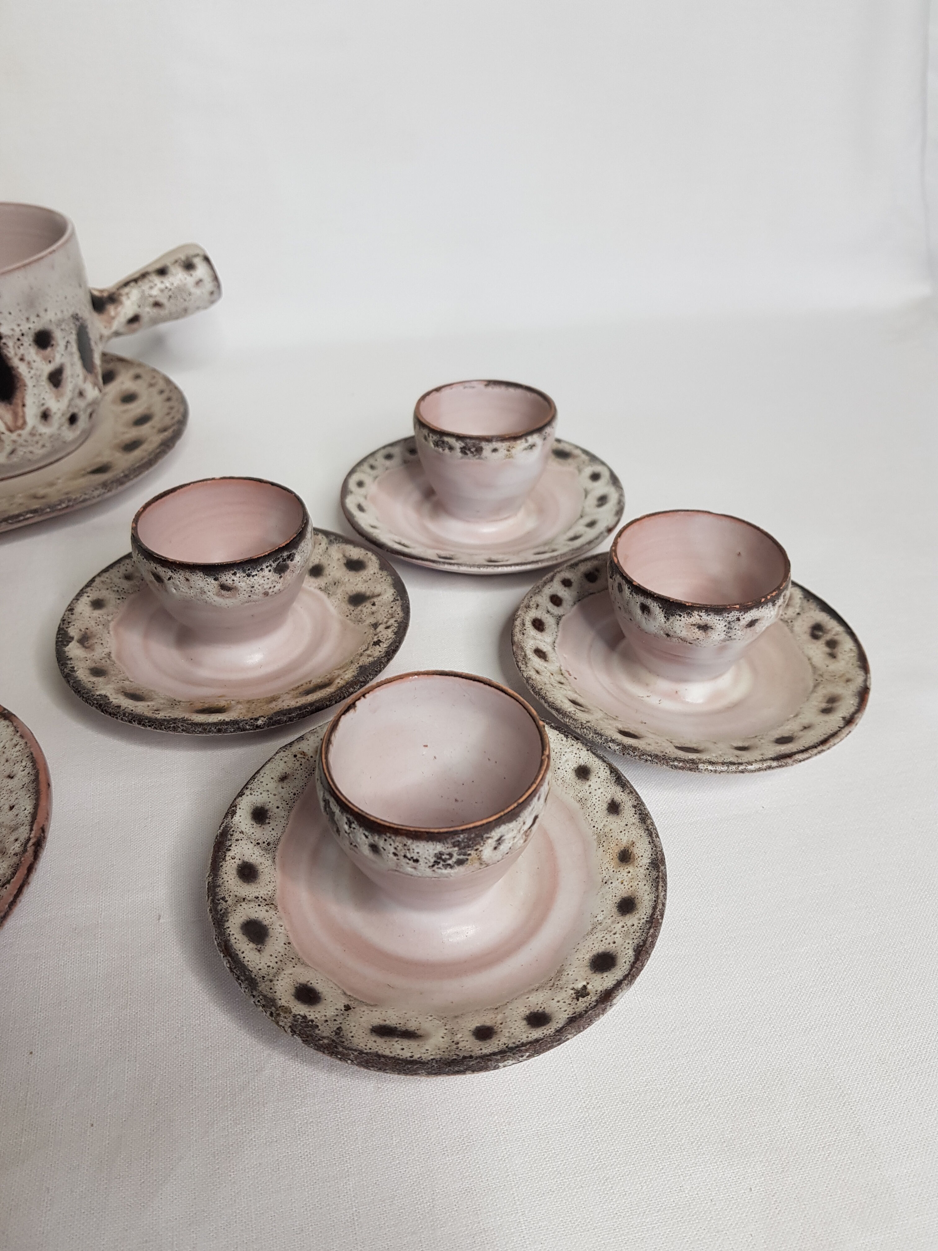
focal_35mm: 26
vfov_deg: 67.3
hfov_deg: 53.1
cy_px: 626
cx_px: 469
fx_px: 939
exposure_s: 1/100
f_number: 1.7
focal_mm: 4.2
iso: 80
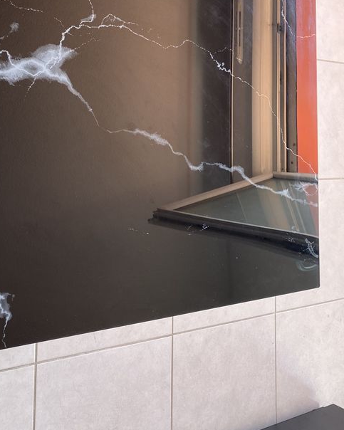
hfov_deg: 35.1
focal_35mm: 42
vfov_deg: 42.2
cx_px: 98
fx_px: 535
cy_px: 96
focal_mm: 4.25
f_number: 1.8
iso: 100
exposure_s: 1/121
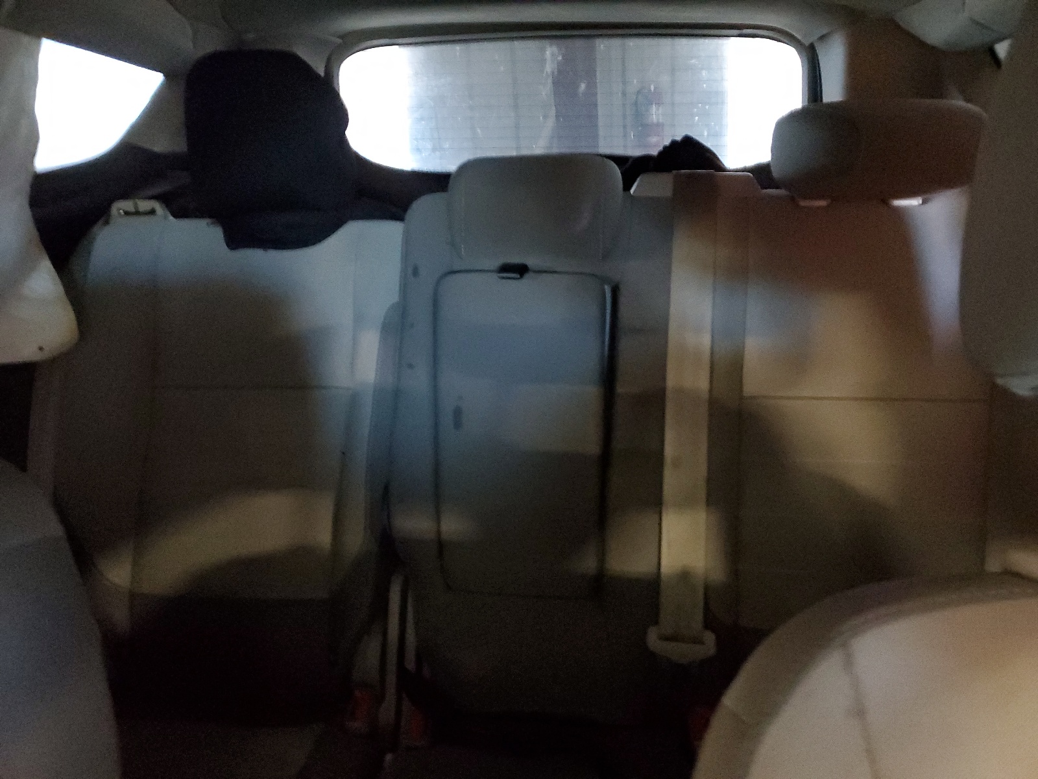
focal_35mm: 26
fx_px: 780
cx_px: 519
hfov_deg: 67.3
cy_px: 390
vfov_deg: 53.1
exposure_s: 1/15
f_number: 1.5
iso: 1071
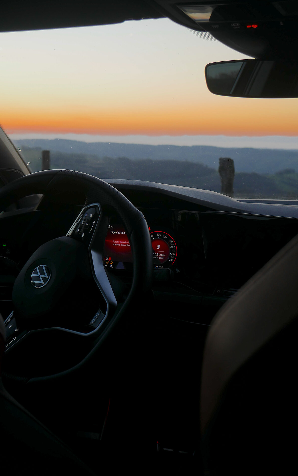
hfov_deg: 21.6
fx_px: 779
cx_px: 134
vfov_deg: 34.0
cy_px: 237
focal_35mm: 60
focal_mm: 28
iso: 200
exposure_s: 1/60
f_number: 5.3
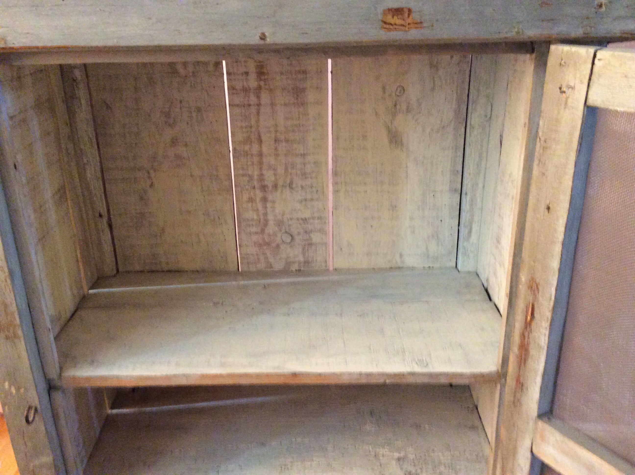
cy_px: 238
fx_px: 586
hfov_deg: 56.9
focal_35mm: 32
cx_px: 318
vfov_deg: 44.1
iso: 320
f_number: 2.4
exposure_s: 1/17
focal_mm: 3.3
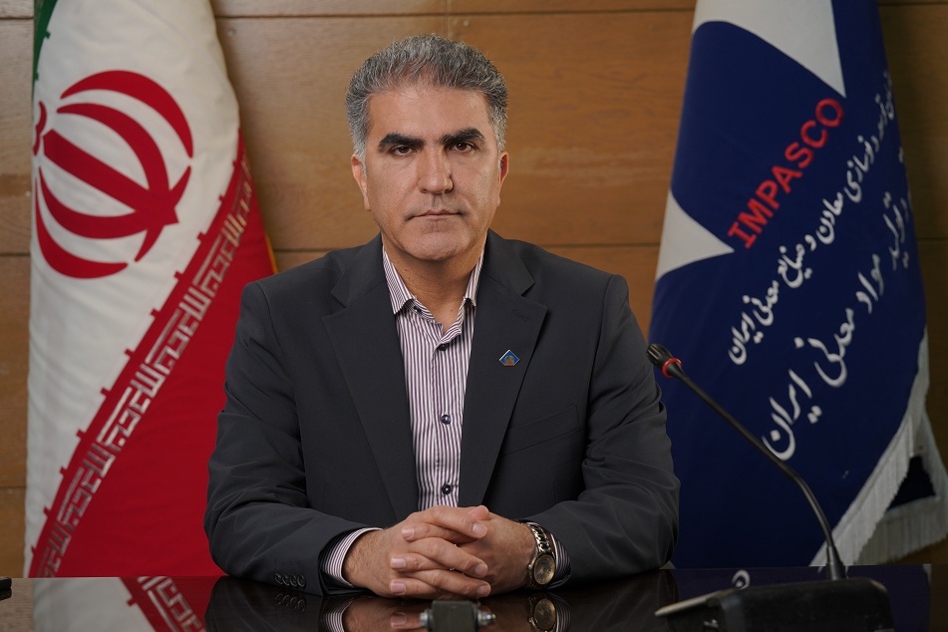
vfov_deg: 9.8
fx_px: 3686
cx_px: 474
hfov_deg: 14.7
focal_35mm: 140
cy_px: 316
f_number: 5.6
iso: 400
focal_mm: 140
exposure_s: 1/80
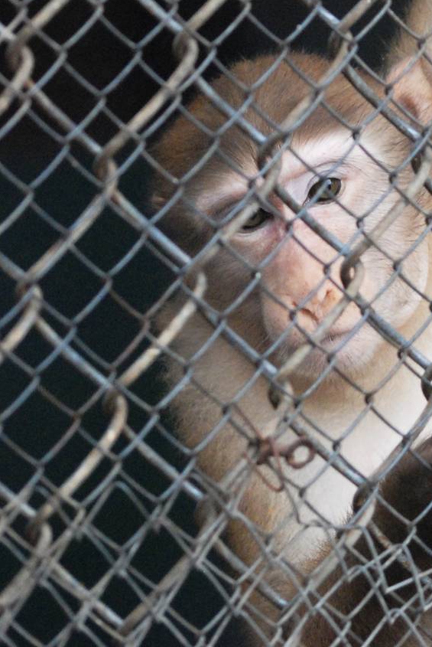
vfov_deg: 7.6
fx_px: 4849
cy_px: 243
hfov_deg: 5.1
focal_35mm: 270
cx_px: 384
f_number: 4
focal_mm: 95
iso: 1600
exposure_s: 1/160
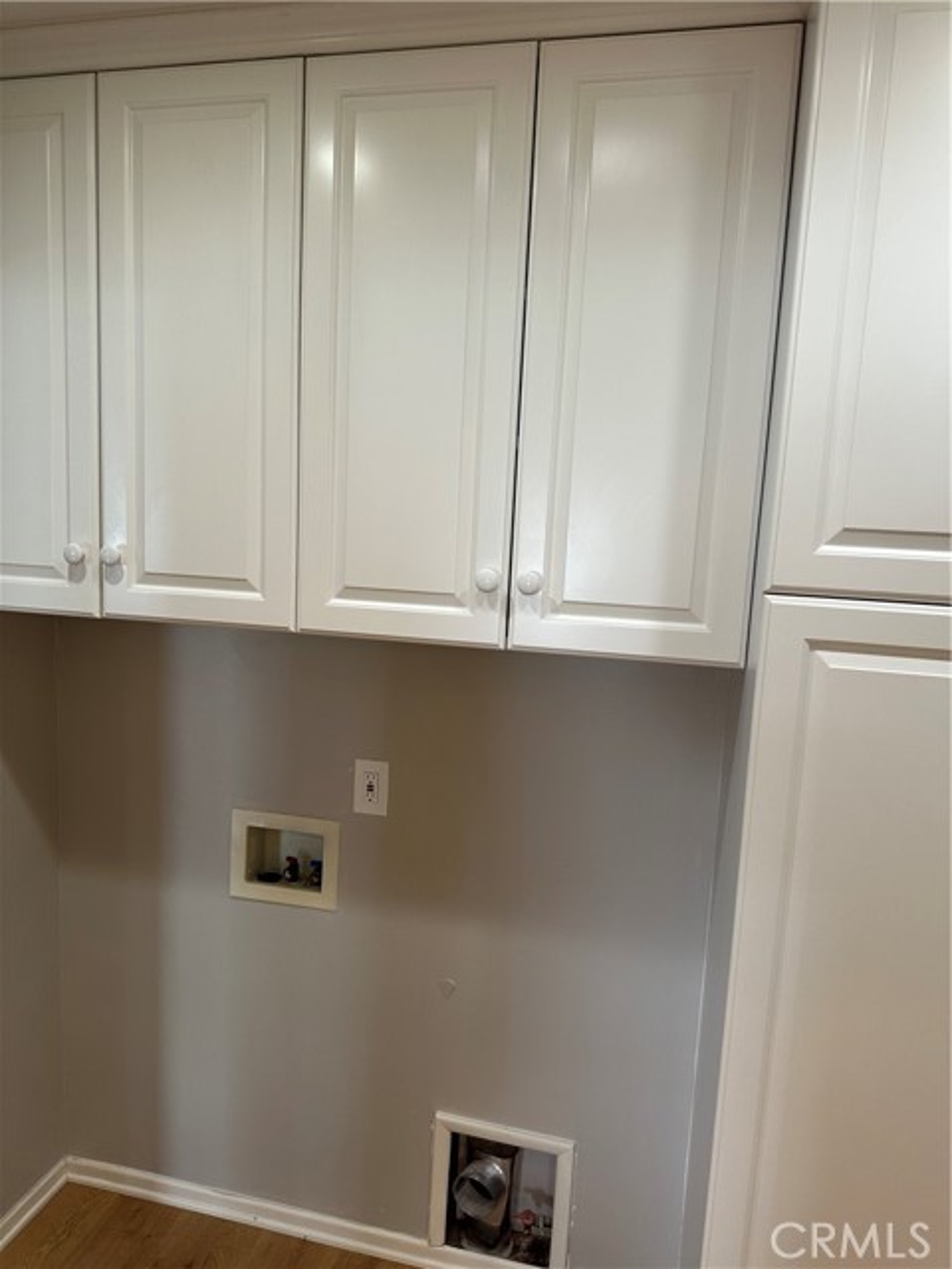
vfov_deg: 71.6
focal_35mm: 24
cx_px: 476
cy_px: 634
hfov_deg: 56.8
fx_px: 880
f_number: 1.78
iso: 160
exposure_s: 1/120
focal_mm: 6.86
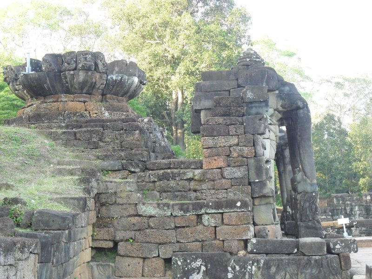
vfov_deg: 22.6
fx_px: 699
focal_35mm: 65
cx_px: 186
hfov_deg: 29.8
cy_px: 140
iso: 400
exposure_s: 1/125
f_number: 3.8
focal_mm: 10.7
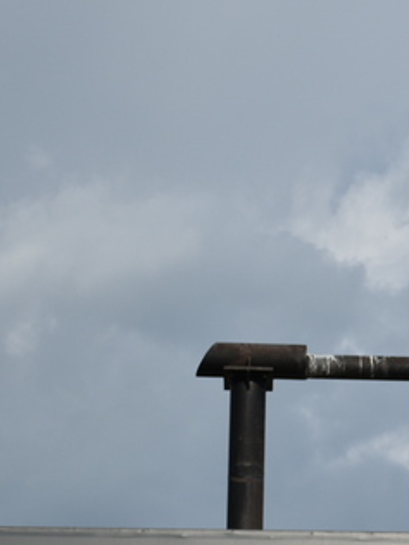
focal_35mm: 199
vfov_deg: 9.9
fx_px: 3135
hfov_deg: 7.2
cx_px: 840
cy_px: 455
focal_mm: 42
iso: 100
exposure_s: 1/1000
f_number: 5.6
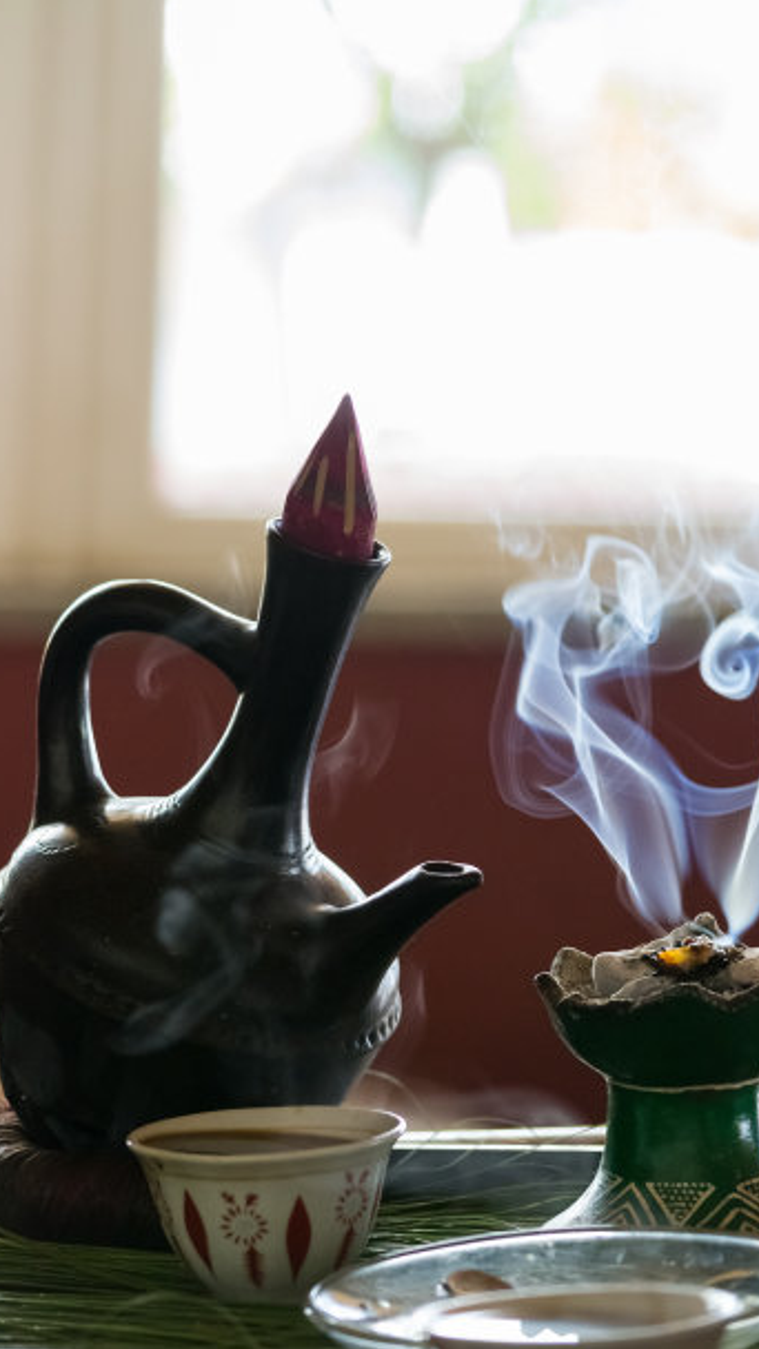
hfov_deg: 8.9
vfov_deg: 15.8
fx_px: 4866
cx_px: 404
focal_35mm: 136
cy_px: 672
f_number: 4.5
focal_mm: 86
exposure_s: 1/125
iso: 1600
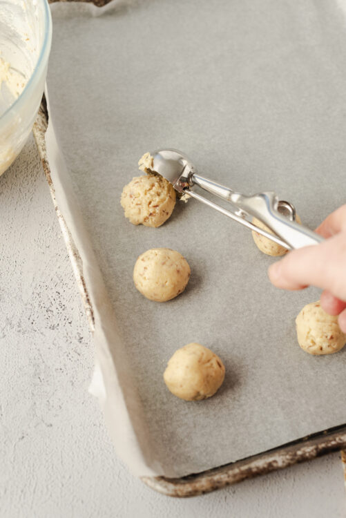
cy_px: 259
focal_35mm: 50
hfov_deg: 27.0
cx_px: 173
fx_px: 720
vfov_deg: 39.6
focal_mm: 50
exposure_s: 1/125
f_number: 4.5
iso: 100
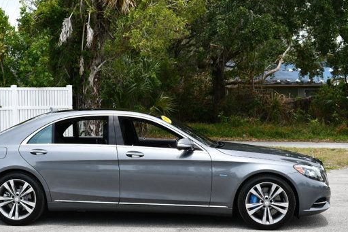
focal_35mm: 65
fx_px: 628
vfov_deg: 20.9
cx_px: 134
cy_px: 119
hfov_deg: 30.9
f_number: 8
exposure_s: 1/250
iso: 125
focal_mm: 35
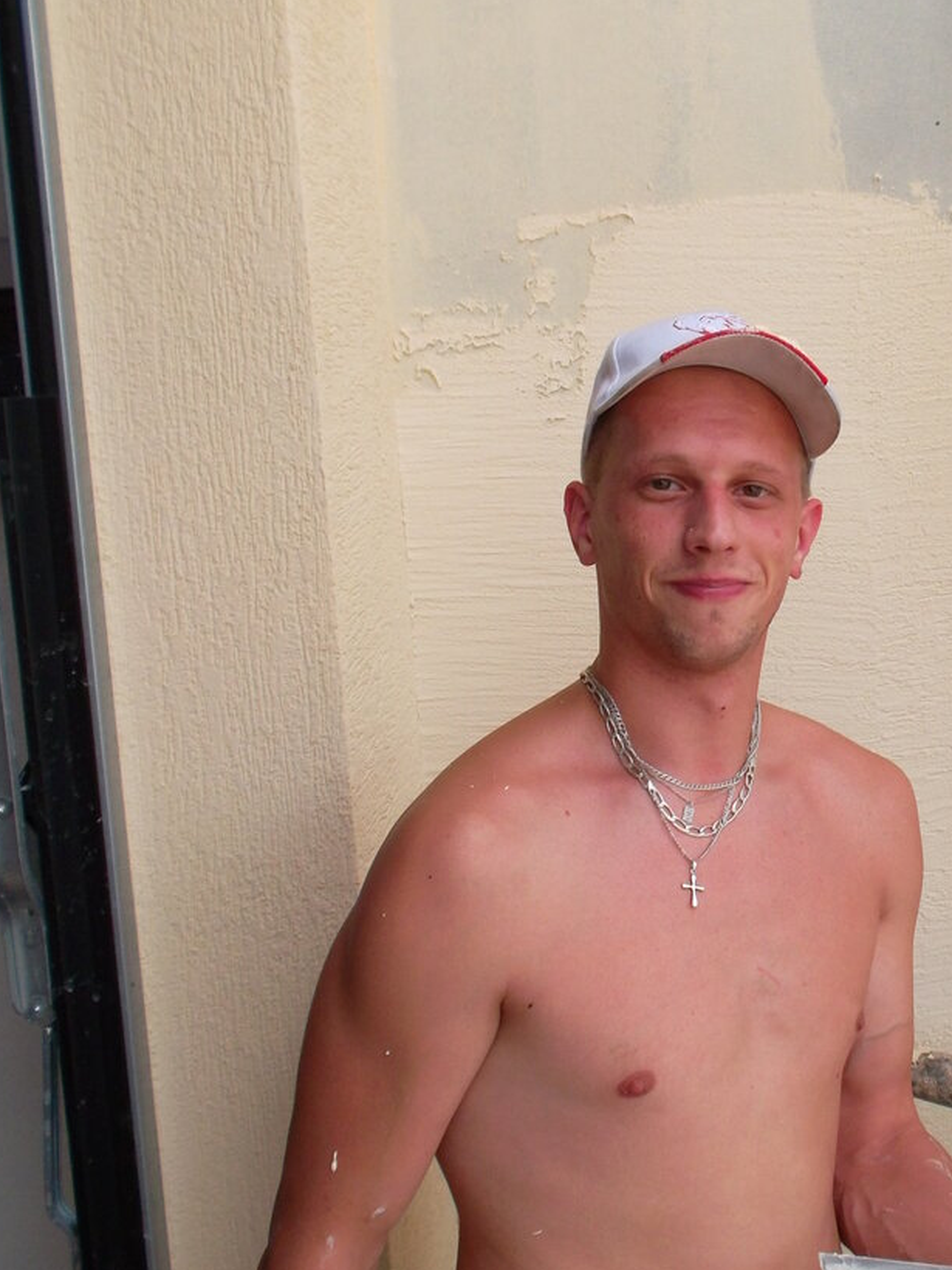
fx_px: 1503
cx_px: 625
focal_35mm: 41
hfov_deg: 34.8
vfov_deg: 45.8
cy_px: 598
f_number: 3.3
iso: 80
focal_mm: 4.1
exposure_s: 1/150
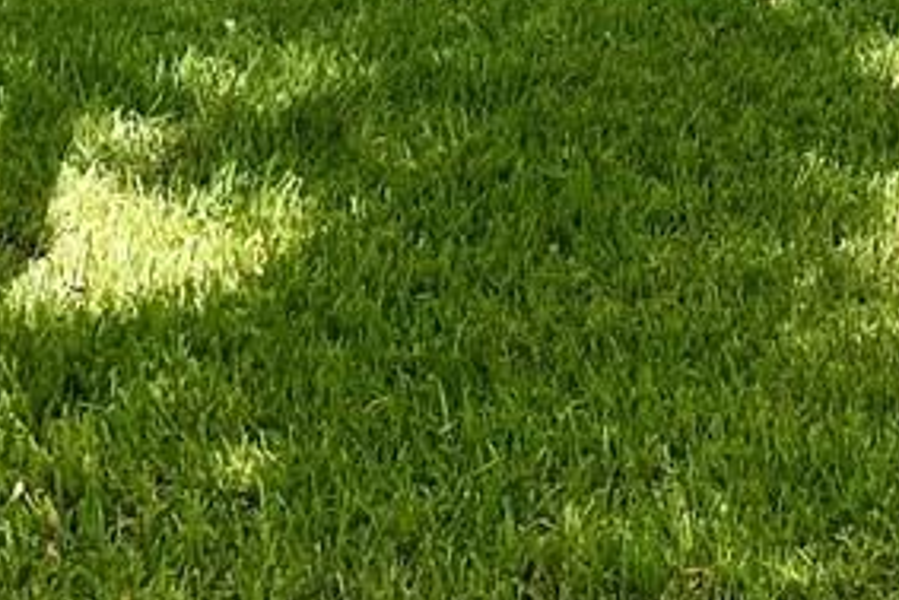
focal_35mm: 147
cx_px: 845
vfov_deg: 8.4
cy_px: -933
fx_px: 3673
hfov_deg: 13.8
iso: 32
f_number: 1.6
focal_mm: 5.1
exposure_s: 1/3003
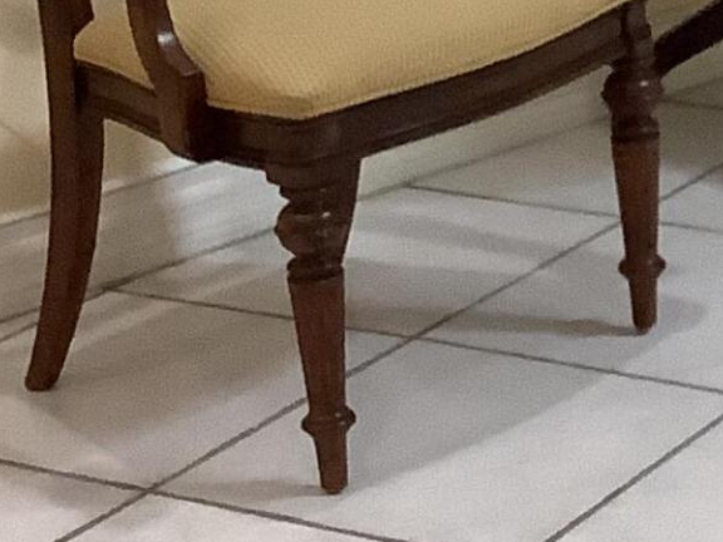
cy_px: -294
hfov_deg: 12.3
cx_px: 979
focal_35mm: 155
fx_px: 3237
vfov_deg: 9.3
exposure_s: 1/60
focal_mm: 3.3
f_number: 2.4
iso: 250
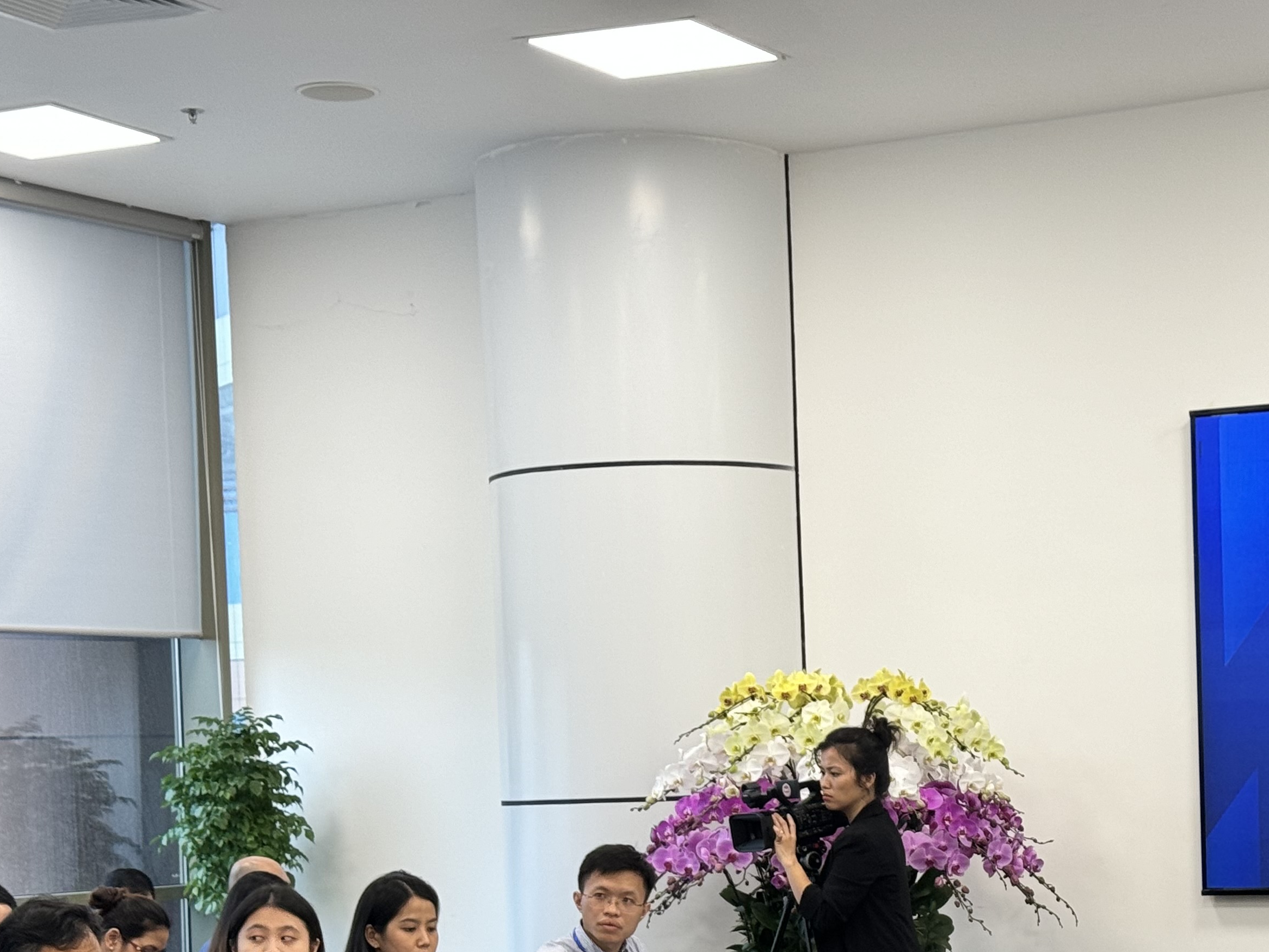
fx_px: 3043
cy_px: 820
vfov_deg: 17.6
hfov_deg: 23.3
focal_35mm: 83
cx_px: 978
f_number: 1.78
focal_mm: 6.76
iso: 80
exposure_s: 1/77
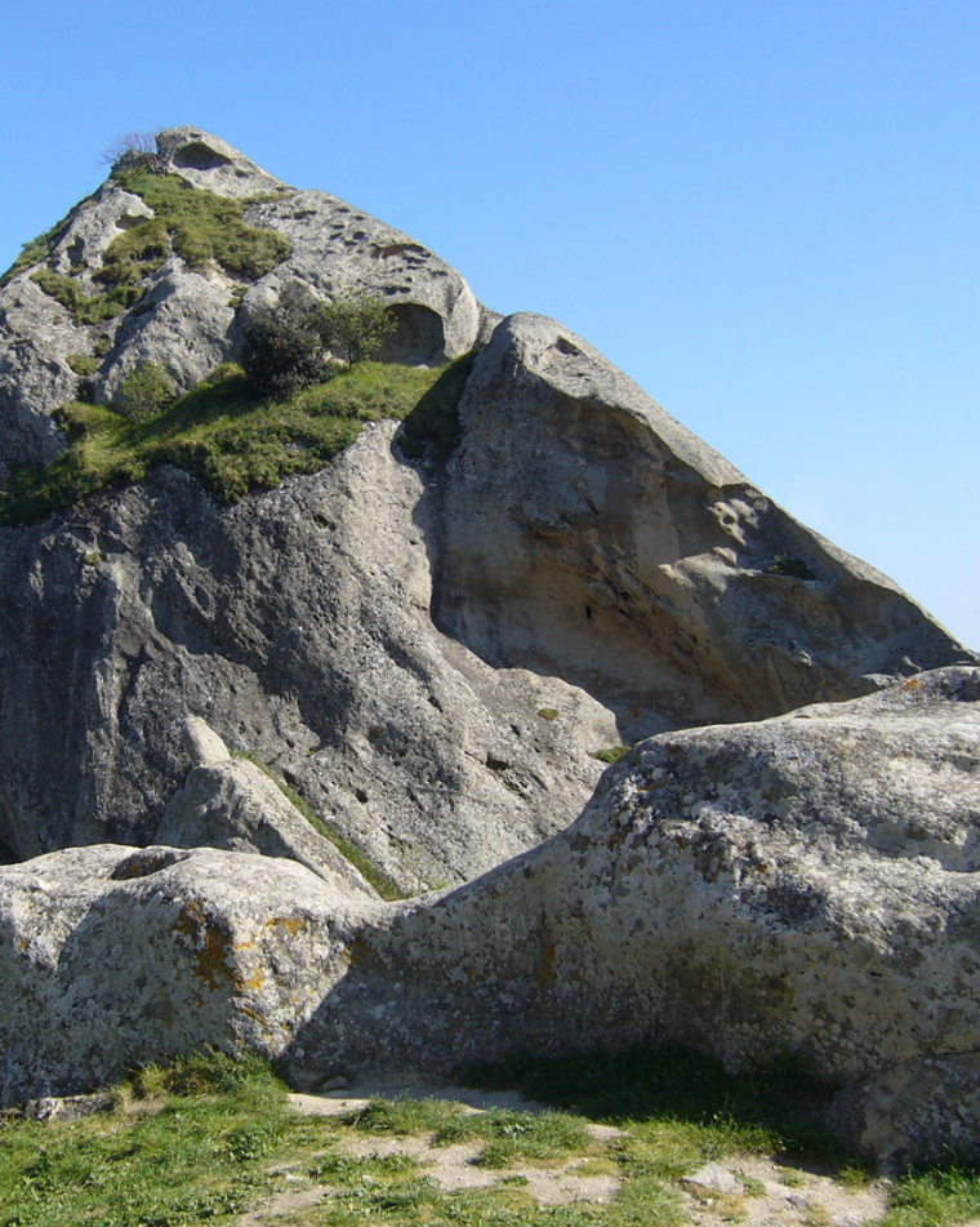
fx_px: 1669
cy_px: 617
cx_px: 361
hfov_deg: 32.6
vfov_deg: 40.3
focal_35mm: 46
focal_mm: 5.8
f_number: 5.6
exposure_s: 1/200
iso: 80
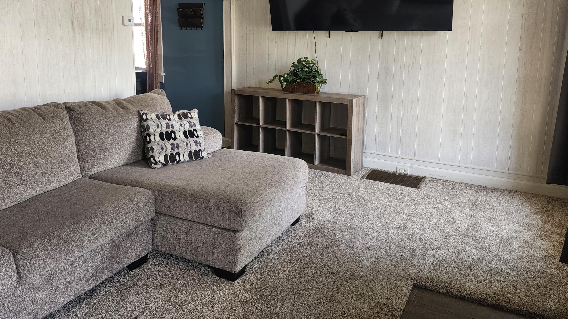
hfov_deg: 67.8
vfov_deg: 40.7
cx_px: 265
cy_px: 93
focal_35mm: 28
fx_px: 422
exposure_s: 1/120
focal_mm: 6.4
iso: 200
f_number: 1.8
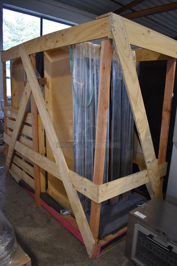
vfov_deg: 67.3
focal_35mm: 27
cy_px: 133
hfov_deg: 48.0
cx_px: 88
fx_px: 199
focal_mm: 18
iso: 900
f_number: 3.5
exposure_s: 1/125
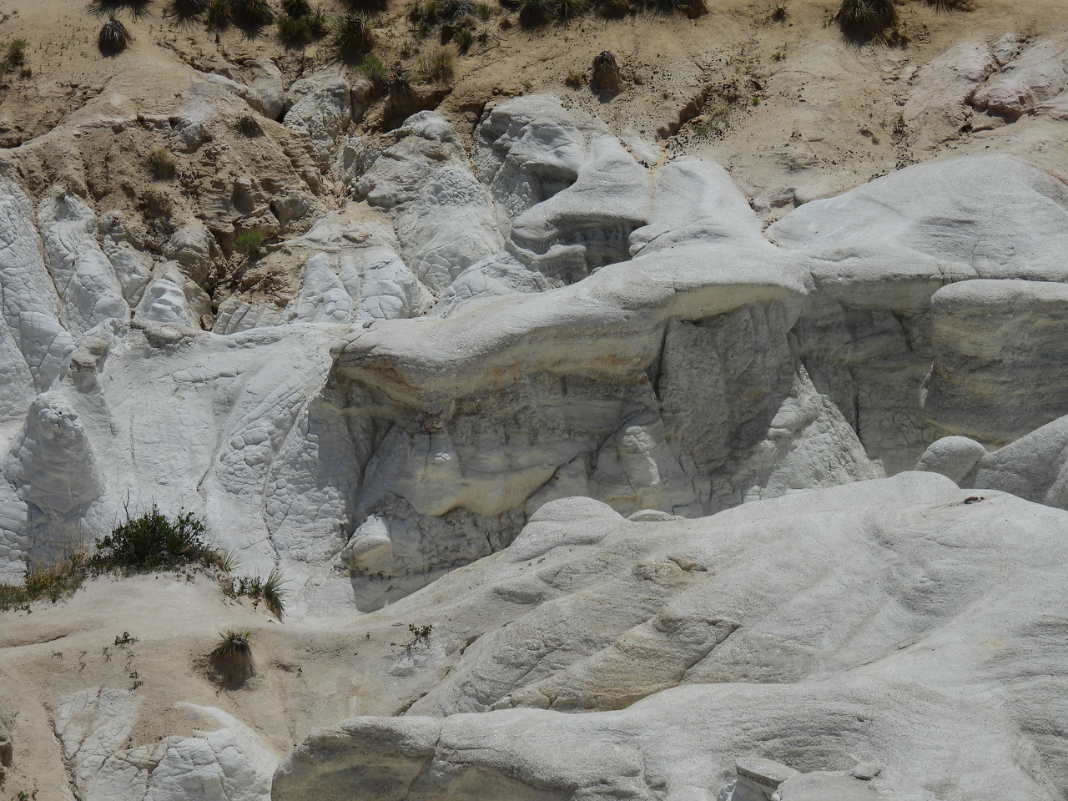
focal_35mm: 200
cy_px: 400
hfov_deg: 9.9
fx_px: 6171
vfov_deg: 7.4
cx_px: 534
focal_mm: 35.7
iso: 100
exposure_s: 1/2000
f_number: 4.5
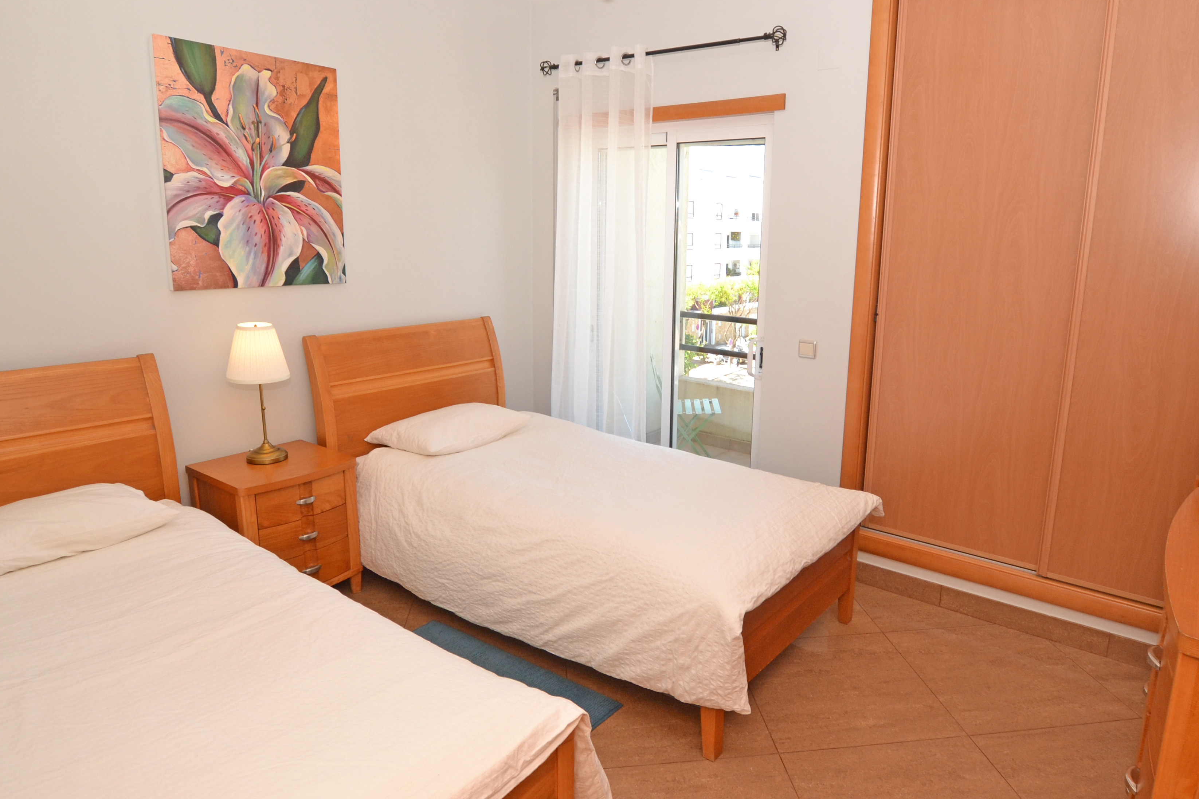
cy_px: 377
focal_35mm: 21
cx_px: 662
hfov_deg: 80.9
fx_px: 699
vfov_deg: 59.5
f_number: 5.6
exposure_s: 1/125
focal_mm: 10
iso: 360
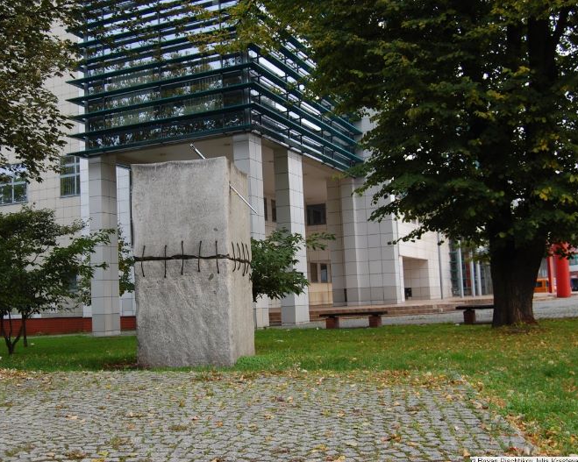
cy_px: 232
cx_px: 251
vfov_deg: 36.5
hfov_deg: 44.7
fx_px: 701
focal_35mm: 41
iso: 360
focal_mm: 24
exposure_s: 1/125
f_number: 5.6
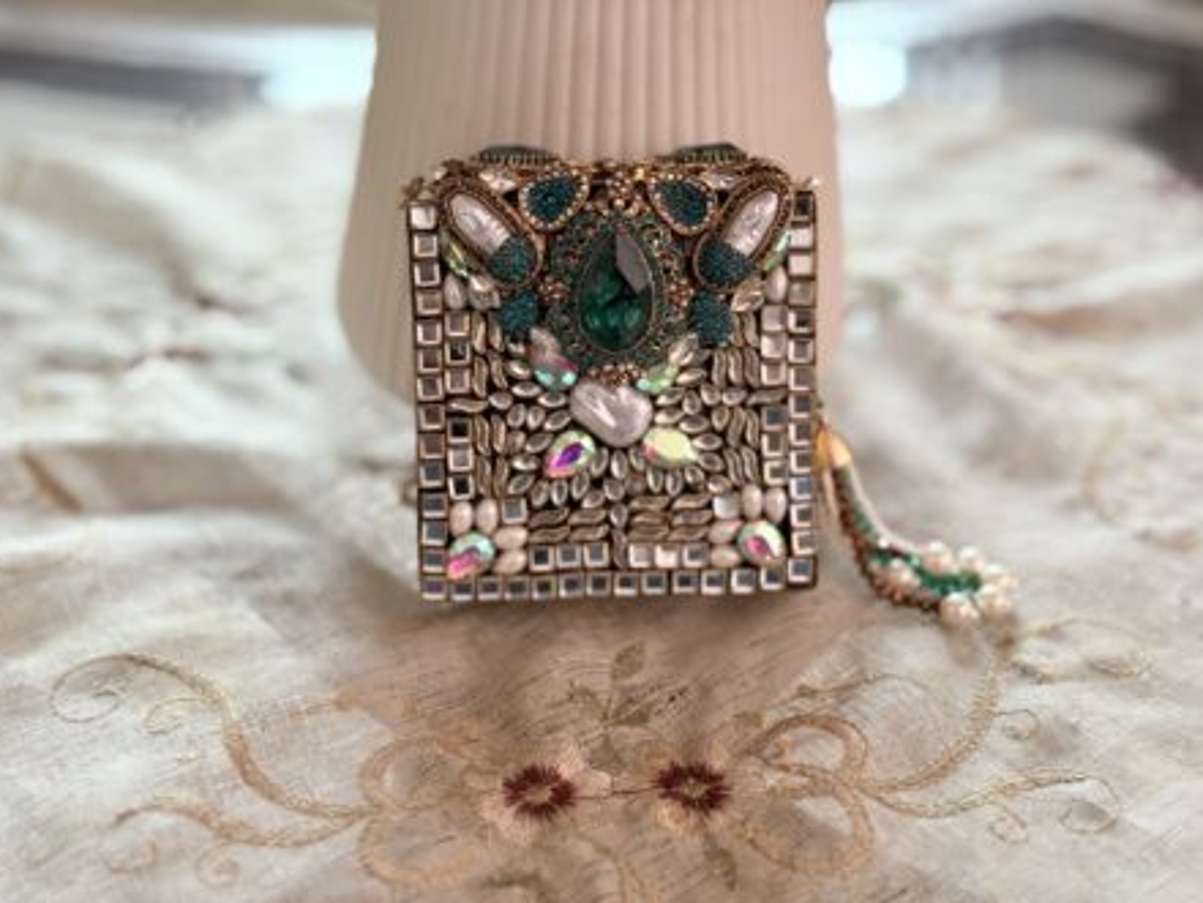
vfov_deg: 29.7
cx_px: 595
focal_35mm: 49
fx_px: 1703
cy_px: 458
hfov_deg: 38.9
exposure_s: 1/43
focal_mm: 6.76
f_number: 1.78
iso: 250
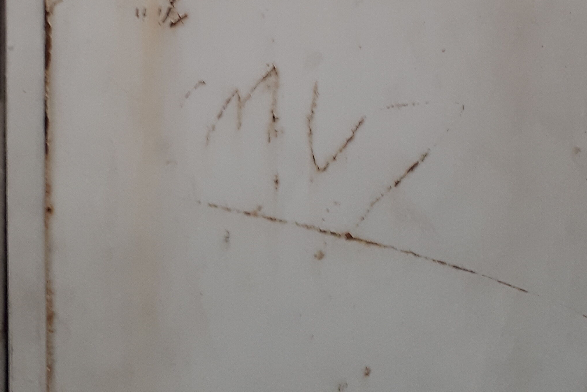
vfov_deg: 19.3
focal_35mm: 64
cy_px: -141
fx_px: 1043
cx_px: 300
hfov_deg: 31.4
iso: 125
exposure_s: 1/33
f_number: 1.9
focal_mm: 3.6
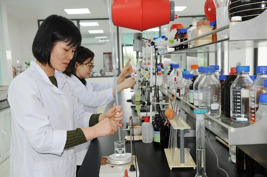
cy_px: 88
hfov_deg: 49.6
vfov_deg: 34.1
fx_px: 289
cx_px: 134
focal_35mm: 39
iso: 900
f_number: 4
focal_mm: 26
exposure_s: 1/160
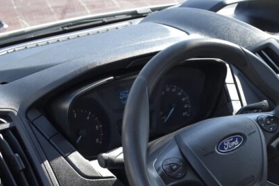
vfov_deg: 19.2
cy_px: 206
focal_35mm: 68
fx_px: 527
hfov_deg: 28.3
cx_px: 260
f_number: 3.5
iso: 1600
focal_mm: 18
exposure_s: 1/2000
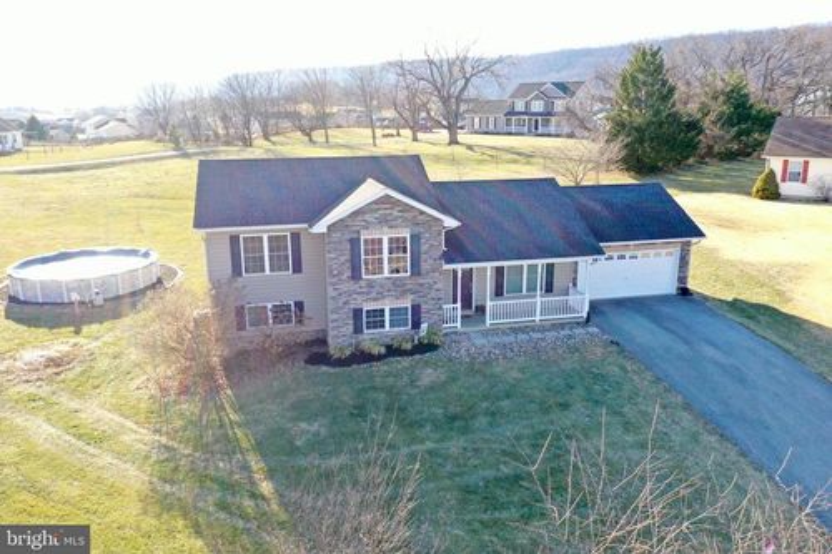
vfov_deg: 46.4
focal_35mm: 28
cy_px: 277
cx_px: 416
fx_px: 647
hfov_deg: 65.5
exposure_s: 1/120
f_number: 4.5
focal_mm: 10.26
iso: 100
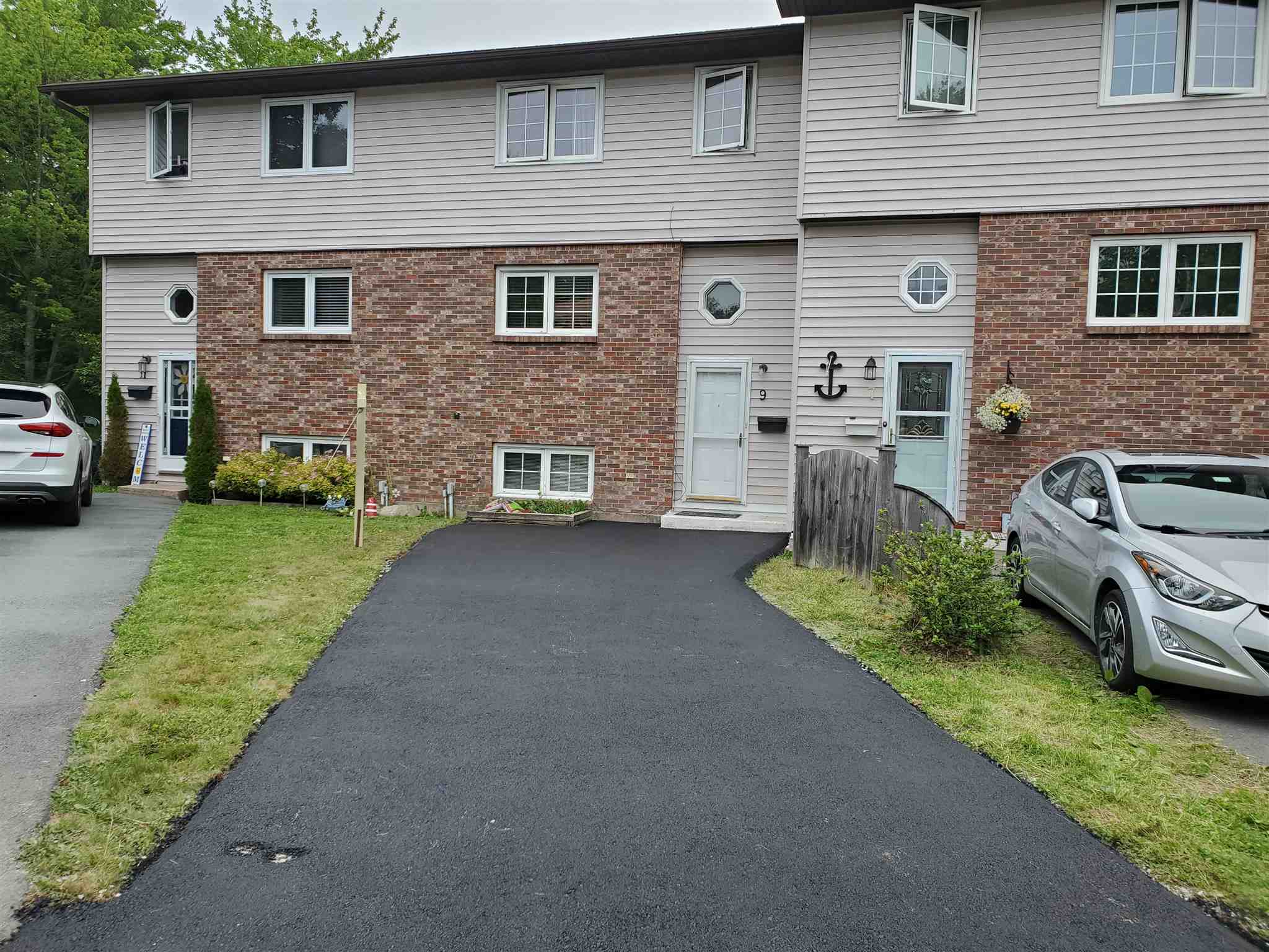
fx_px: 953
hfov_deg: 67.3
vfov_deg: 53.1
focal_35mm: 26
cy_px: 476
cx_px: 634
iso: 50
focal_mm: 4.3
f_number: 2.4
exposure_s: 1/145
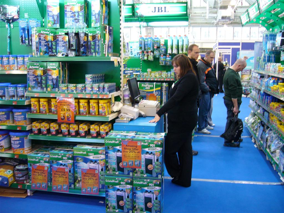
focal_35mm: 35
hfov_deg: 52.6
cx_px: 142
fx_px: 287
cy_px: 106
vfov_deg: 40.7
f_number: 2.8
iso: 160
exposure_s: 1/15
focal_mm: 5.8
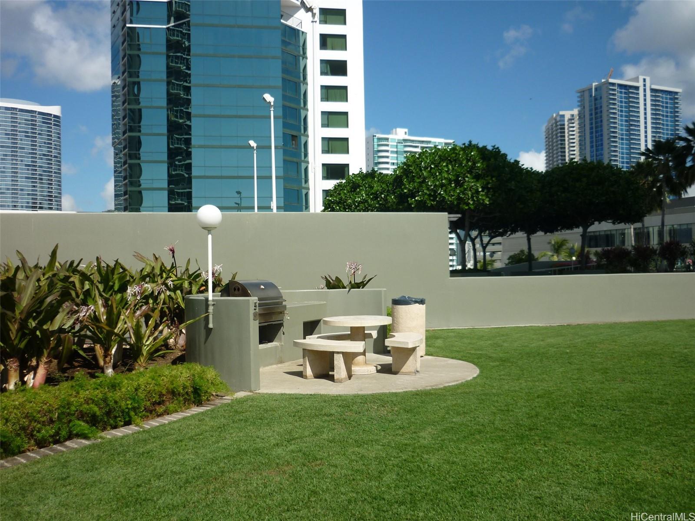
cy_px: 260
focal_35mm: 33
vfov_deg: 42.9
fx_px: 663
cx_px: 348
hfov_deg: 55.4
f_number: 8
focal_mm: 5.5
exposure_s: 1/250
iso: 80
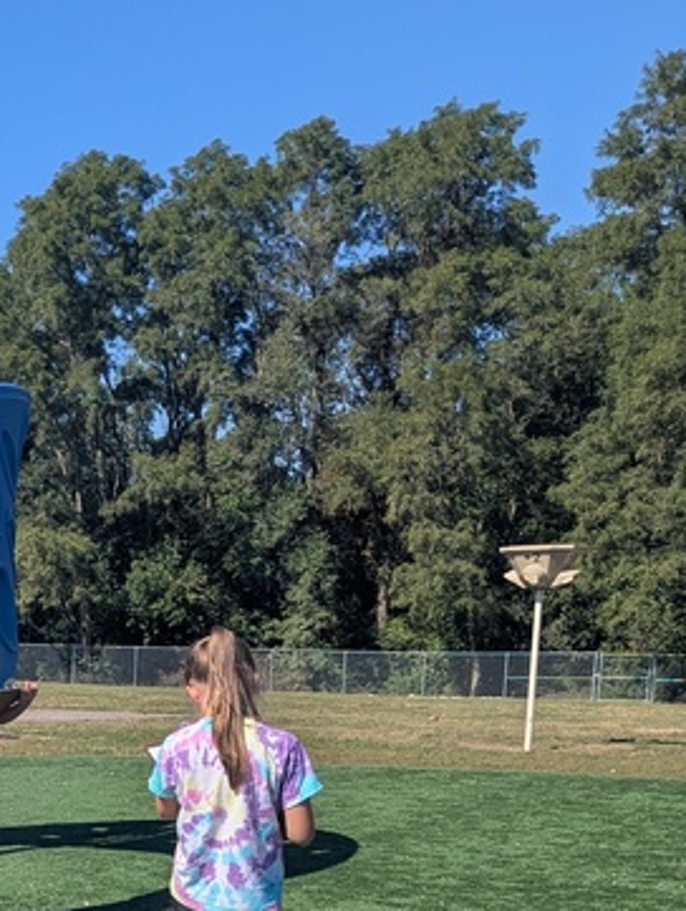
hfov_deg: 19.5
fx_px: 1791
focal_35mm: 68
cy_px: 914
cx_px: -269
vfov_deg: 26.9
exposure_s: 1/2309
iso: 43
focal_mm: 6.81
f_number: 1.85
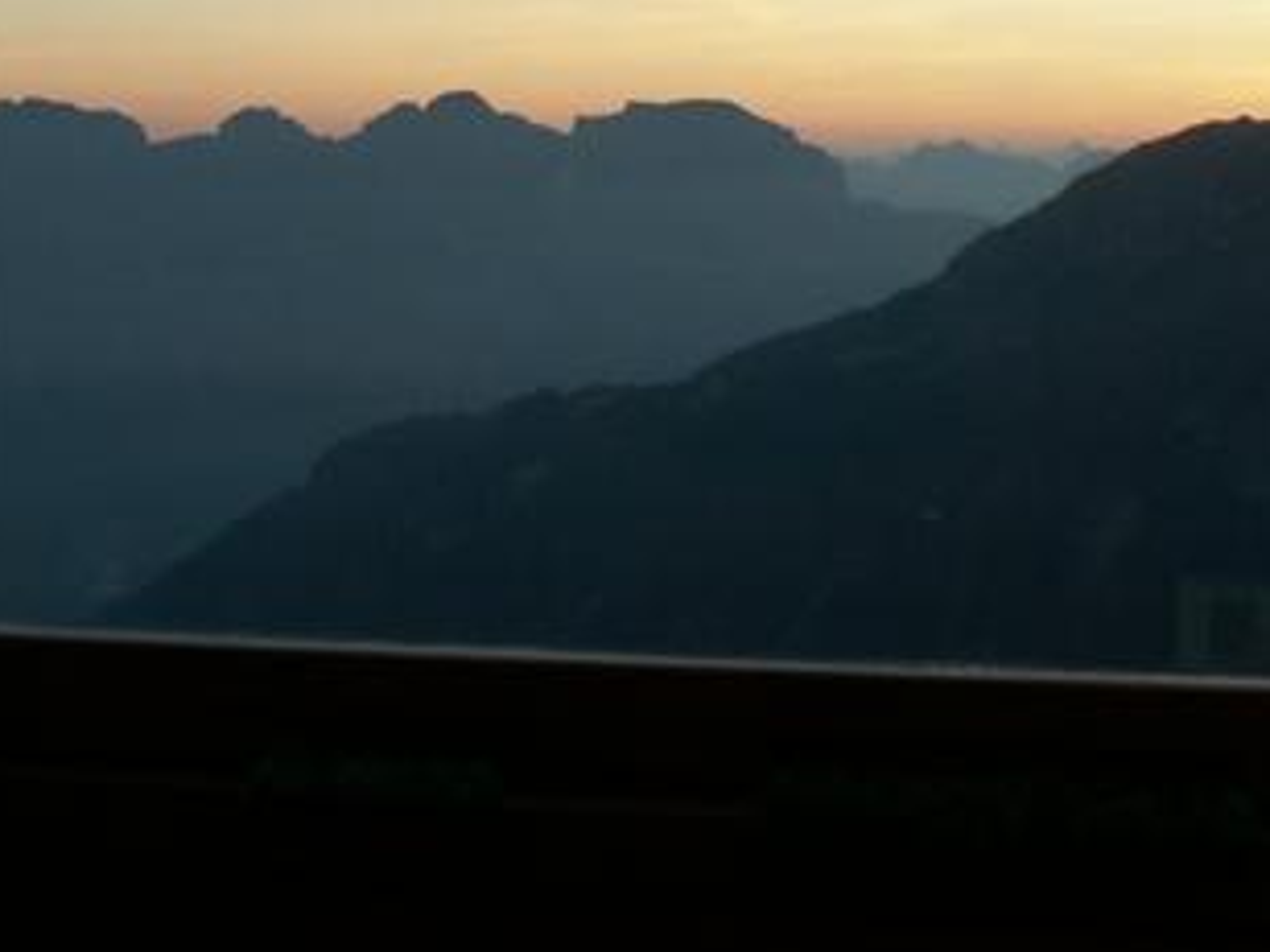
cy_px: 124
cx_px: 569
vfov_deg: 17.6
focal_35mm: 83
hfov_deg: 23.5
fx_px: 3045
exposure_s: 1/50
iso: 50
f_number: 3.5
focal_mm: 6.59
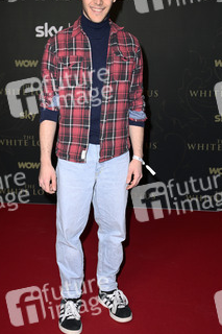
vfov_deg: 33.4
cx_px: 90
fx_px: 556
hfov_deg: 22.6
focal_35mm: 60
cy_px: 145
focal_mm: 48
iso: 800
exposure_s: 1/200
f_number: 4.5
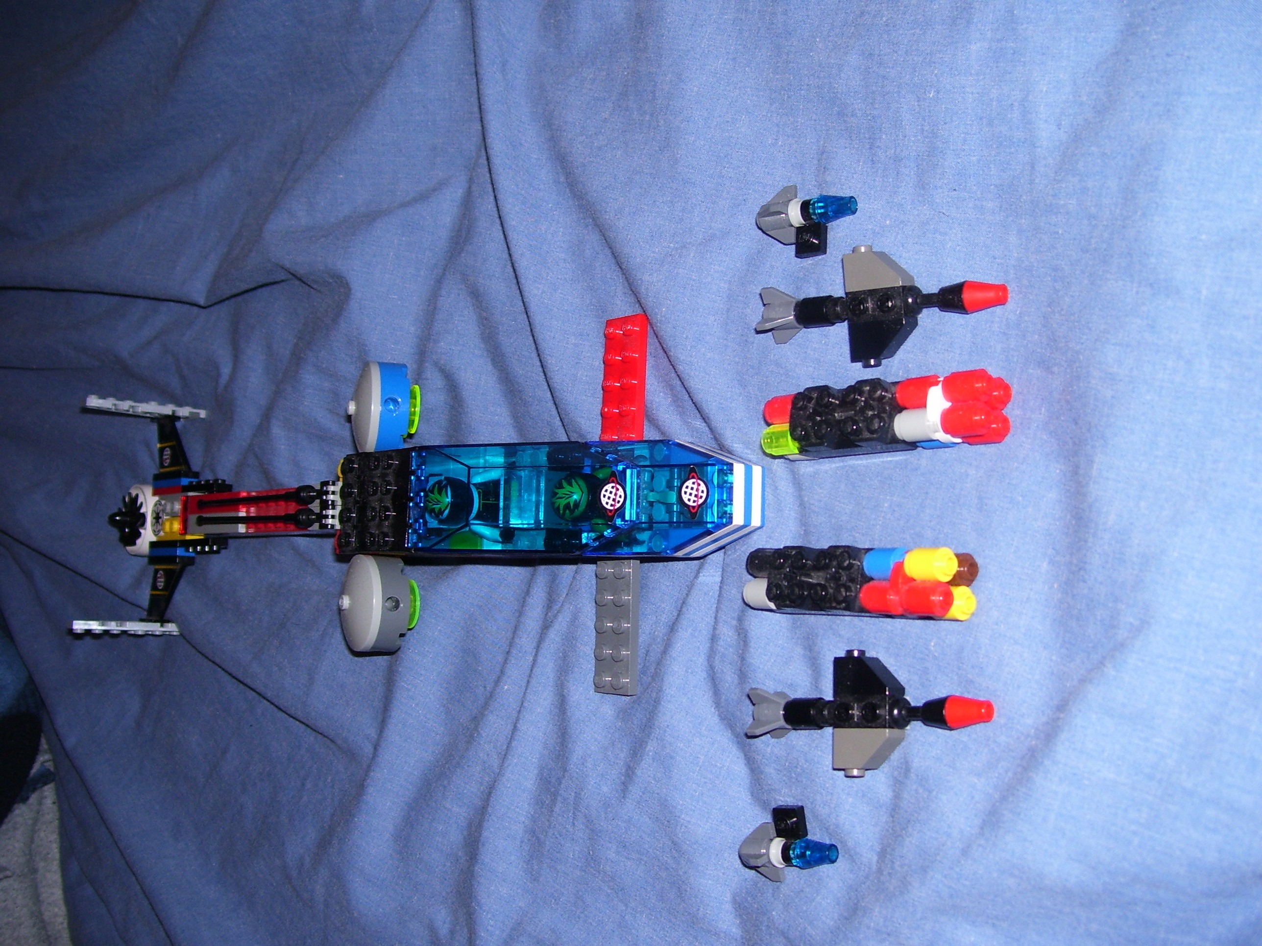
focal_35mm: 37
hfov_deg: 50.1
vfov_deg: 38.7
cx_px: 631
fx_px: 1349
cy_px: 473
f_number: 2.7
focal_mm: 6
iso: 80
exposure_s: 1/60
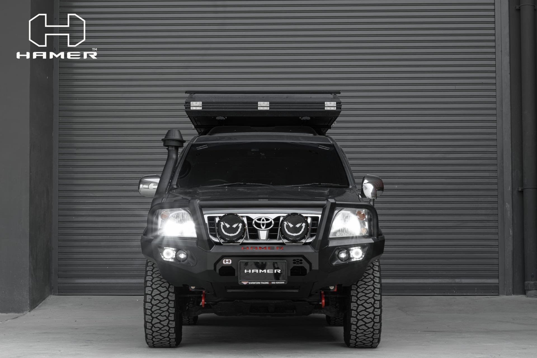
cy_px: 179
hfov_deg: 24.2
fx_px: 1253
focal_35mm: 84
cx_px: 268
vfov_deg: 16.3
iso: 160
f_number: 7.1
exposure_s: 1/160
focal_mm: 56
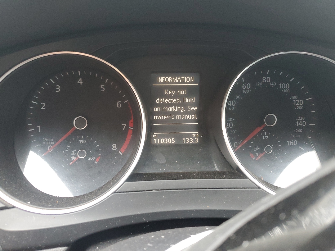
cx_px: 168
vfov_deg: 53.1
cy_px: 126
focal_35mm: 26
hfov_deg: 67.3
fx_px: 252
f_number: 1.5
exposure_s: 1/60.2
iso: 257
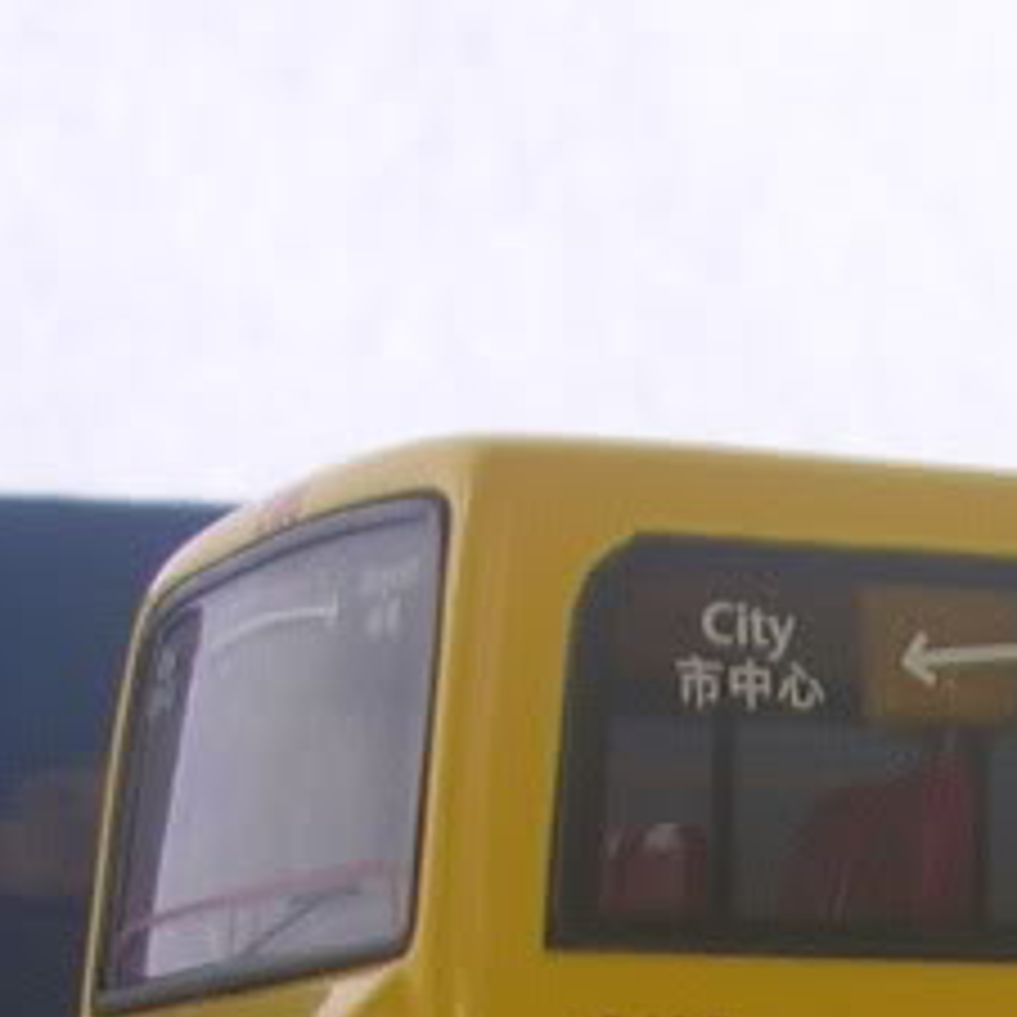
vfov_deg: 11.2
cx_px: 1786
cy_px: 1328
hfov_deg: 10.8
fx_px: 5052
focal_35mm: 152
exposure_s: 1/6.9
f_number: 2.8
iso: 50
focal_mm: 5.8
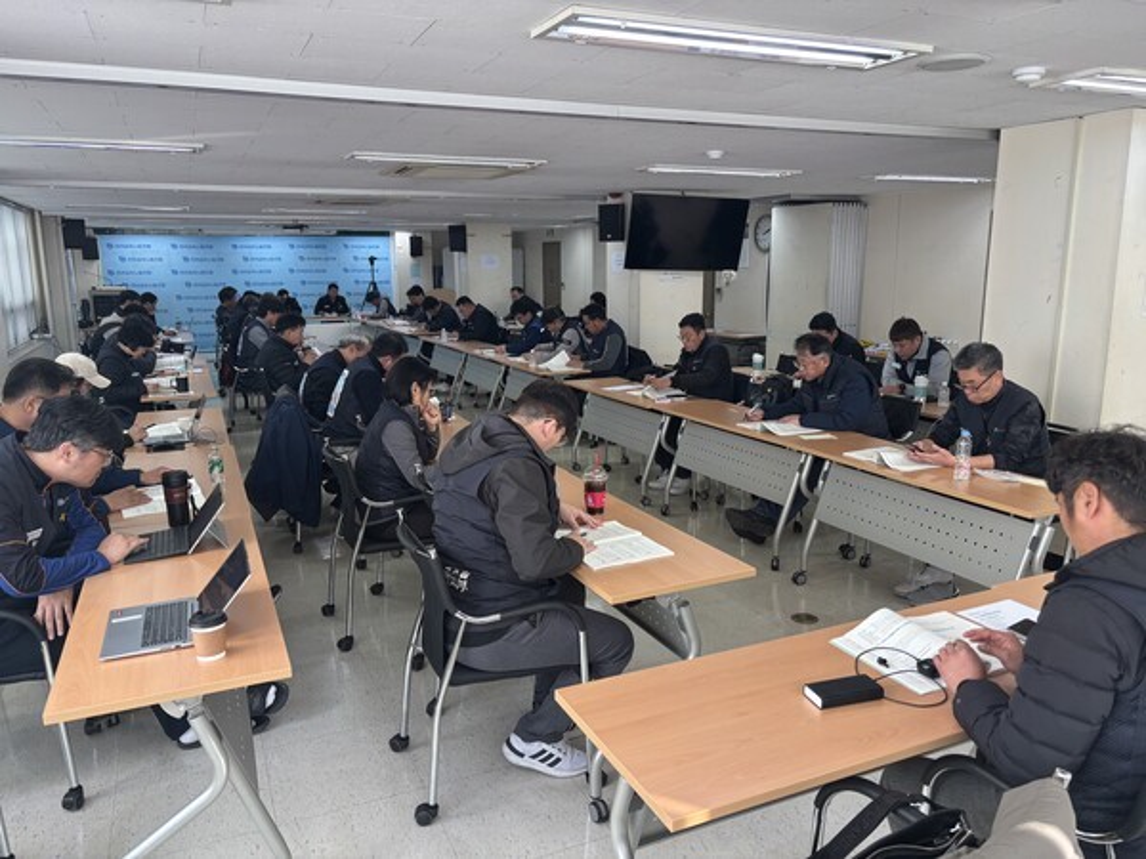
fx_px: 861
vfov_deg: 53.1
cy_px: 430
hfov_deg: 67.3
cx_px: 573
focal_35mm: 26
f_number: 1.6
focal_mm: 5.96
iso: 64
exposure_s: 1/120
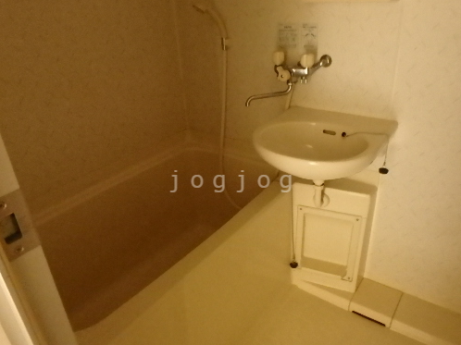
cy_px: 181
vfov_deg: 51.3
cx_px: 233
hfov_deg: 65.3
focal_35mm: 27
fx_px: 359
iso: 1600
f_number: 3.5
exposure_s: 1/3
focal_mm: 3.7
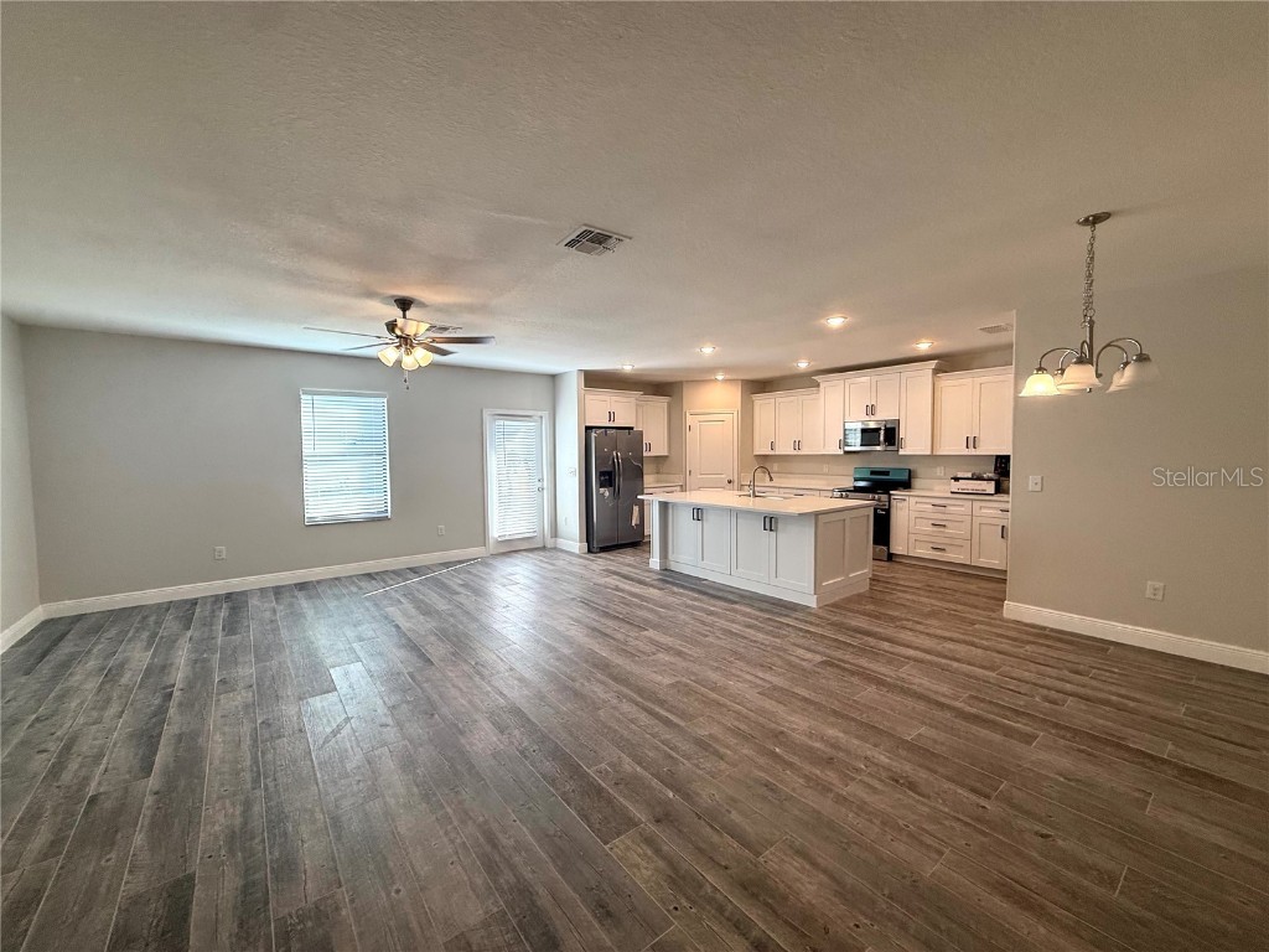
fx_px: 513
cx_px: 634
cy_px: 476
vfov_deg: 85.7
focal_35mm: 14
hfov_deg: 102.1
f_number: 2.2
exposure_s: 1/120
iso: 100
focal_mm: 2.22
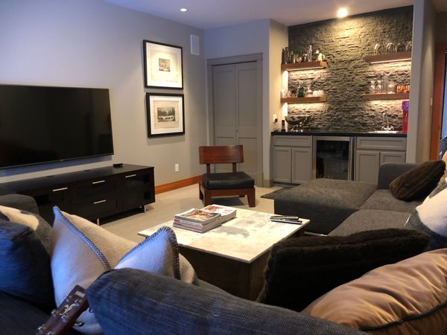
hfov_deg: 63.4
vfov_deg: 49.7
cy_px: 168
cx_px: 224
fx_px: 362
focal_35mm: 28
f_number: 1.8
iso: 100
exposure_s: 1/11
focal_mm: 3.99
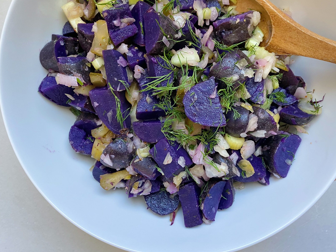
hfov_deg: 58.3
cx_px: 165
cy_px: 122
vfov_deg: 45.4
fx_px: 301
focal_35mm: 31
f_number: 1.8
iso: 125
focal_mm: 4.25
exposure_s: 1/60
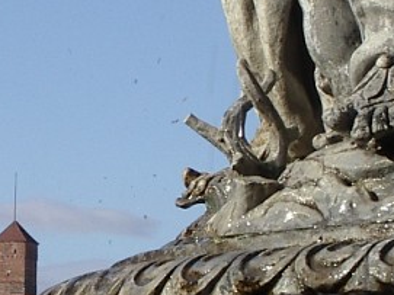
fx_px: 3834
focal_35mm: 337
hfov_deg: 5.9
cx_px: -12
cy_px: 157
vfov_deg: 4.4
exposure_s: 1/125
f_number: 9
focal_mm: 17.4
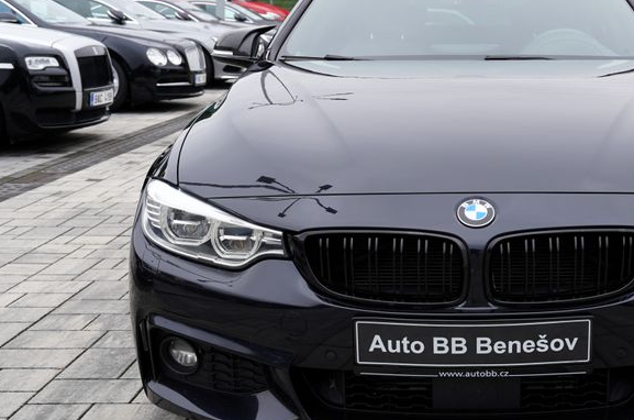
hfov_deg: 35.6
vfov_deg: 24.5
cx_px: 469
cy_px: 173
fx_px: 966
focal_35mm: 55
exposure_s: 1/125
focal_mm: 31
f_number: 5
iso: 100
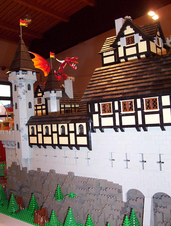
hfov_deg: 33.7
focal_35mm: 43
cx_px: 86
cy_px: 113
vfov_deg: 43.8
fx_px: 282
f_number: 2.73
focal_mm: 5.77
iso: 140
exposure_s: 1/60
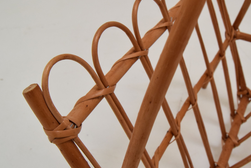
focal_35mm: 41
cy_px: 81
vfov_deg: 32.7
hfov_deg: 47.3
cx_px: 141
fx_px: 286
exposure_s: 1/250
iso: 1600
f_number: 8
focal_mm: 20
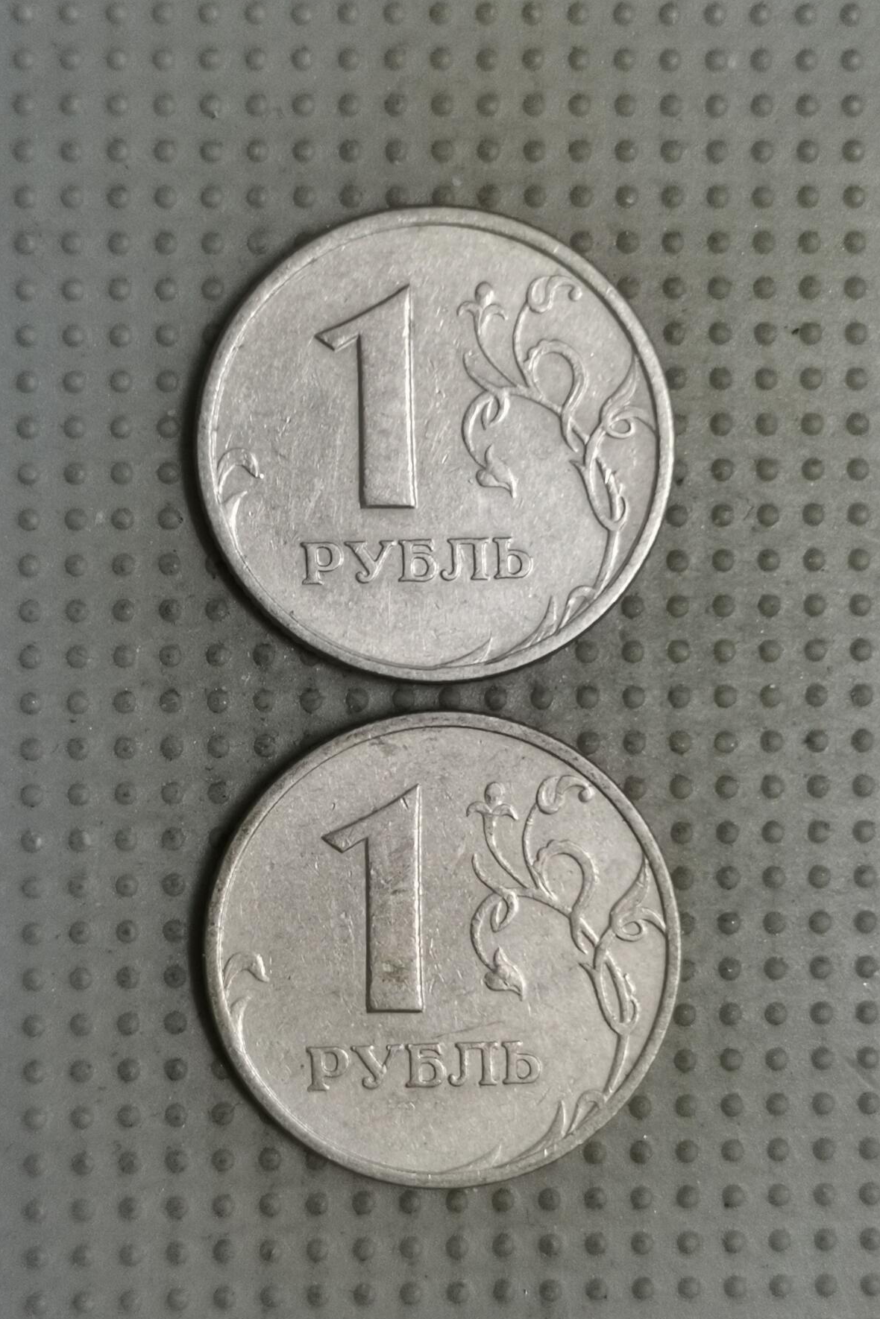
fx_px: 2017
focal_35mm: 55
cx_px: 406
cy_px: 665
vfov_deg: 36.2
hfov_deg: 24.6
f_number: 1.8
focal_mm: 4.75
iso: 320
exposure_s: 1/25.7
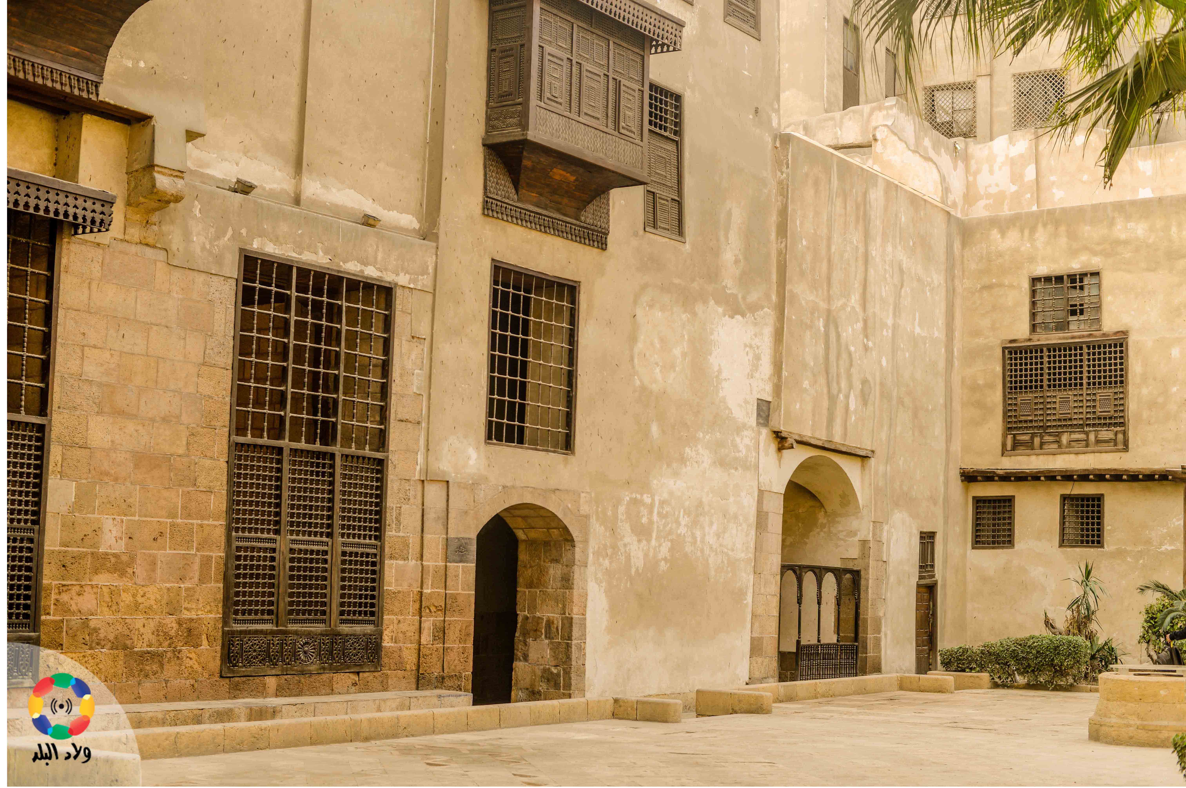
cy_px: 394
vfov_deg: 26.9
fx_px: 1646
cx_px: 593
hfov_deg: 39.6
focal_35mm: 50
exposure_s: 1/320
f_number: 1.8
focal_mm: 50
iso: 125
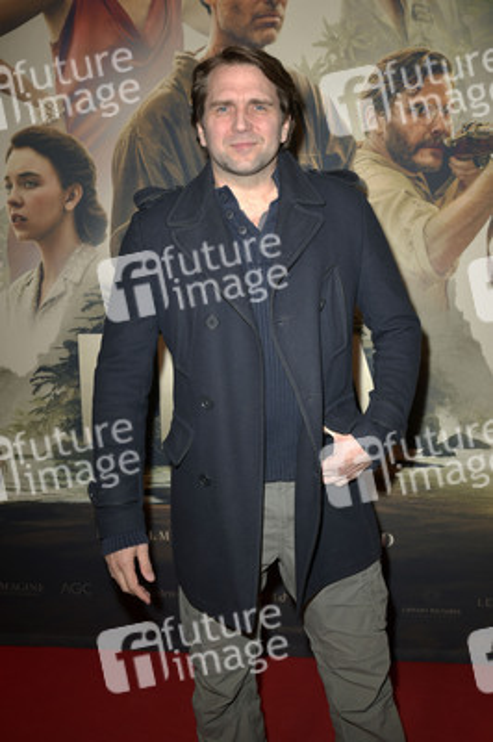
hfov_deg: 37.8
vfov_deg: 54.5
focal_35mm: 35
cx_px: 246
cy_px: 371
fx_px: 720
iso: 250
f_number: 5.6
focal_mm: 35
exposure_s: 1/250
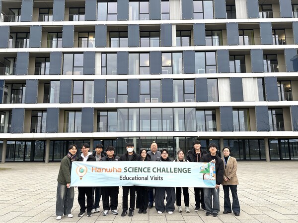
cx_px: 149
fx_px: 207
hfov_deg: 71.6
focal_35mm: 24
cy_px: 112
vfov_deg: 56.8
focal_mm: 6.86
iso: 80
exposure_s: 1/567
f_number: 1.78
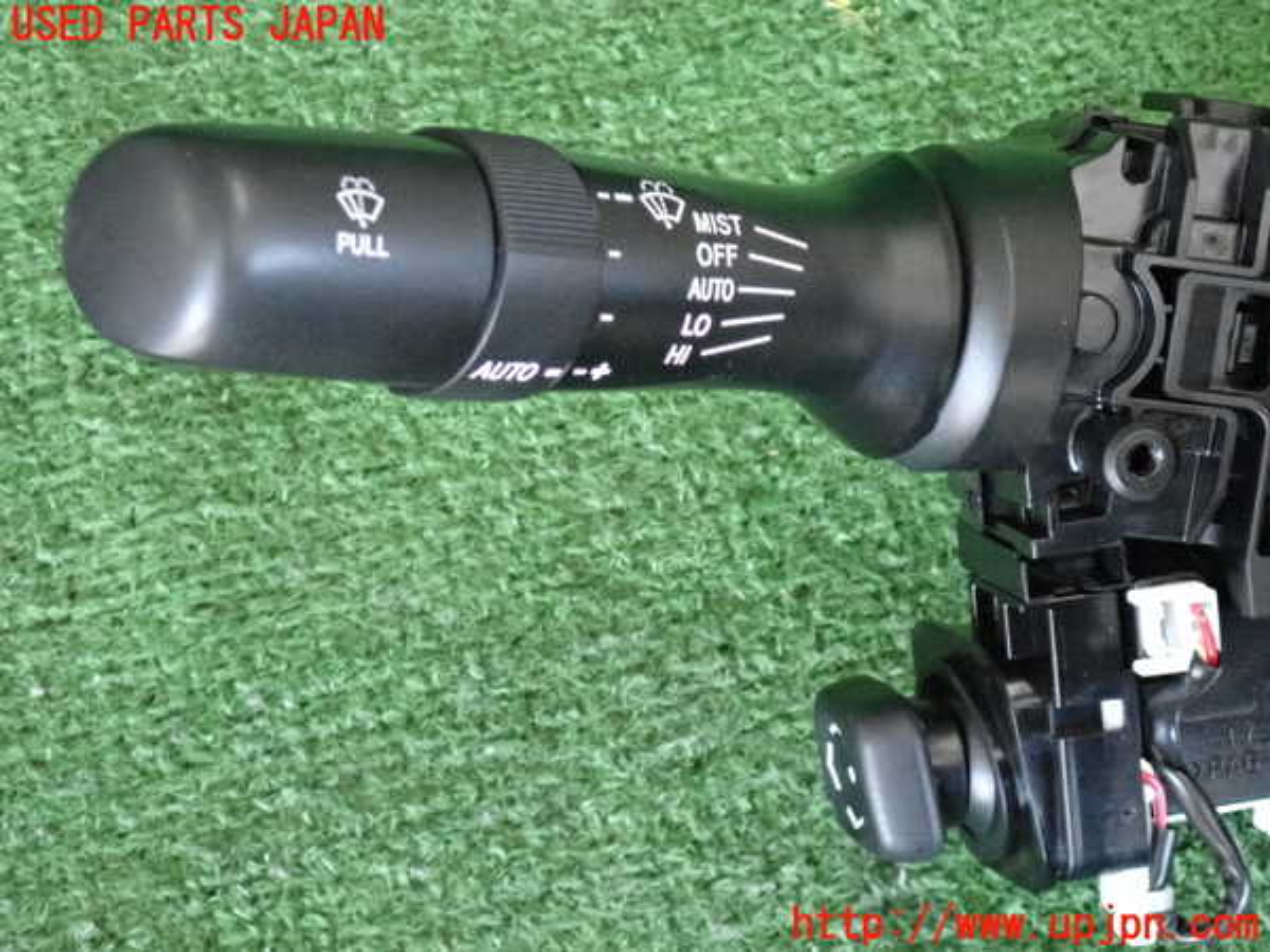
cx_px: 635
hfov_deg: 19.6
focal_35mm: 100
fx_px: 3669
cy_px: 476
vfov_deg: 14.8
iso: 3200
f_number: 4.9
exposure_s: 1/125
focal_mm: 18
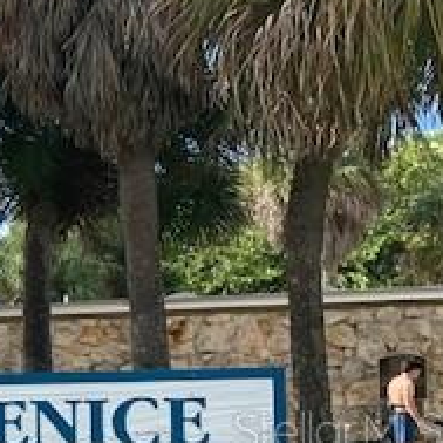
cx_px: -295
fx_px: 1129
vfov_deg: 21.5
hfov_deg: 18.5
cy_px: 429
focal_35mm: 78
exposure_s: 1/1011
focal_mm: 4.25
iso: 25
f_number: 1.8
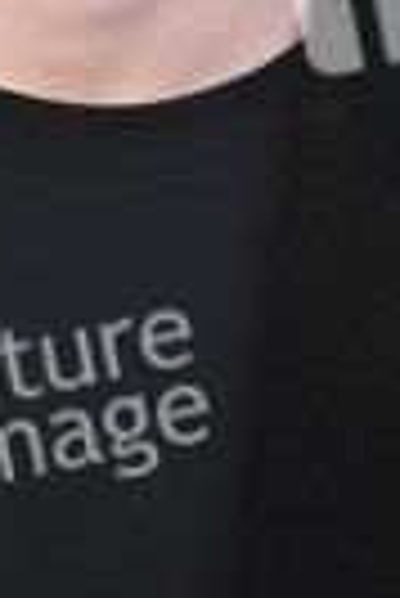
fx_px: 5136
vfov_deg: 6.6
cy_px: -256
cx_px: 108
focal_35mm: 309
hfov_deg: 4.5
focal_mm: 103
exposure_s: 1/200
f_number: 6.3
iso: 320
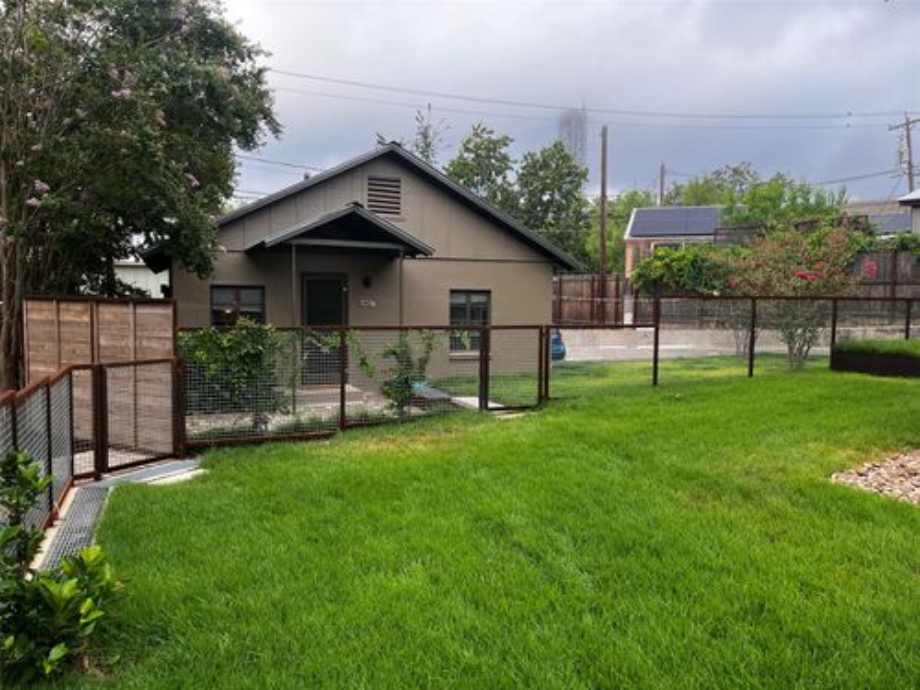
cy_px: 345
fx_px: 691
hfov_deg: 67.3
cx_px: 460
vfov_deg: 53.1
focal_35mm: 26
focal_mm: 5.1
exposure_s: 1/635
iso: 50
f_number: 1.6
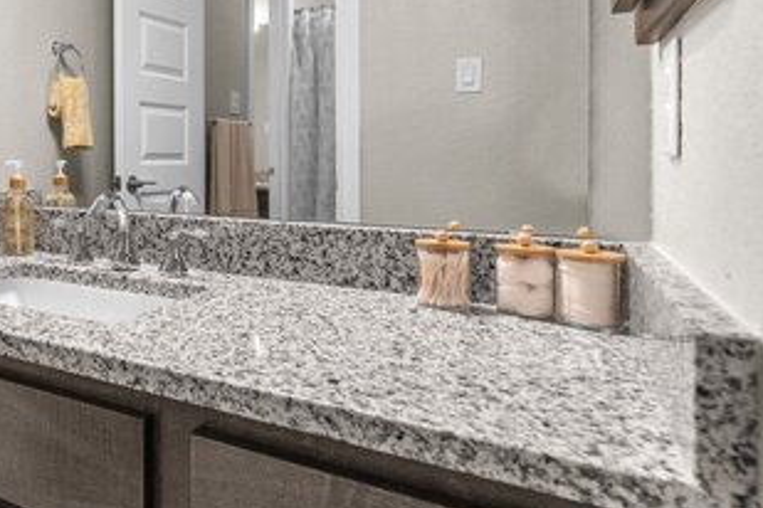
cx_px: 57
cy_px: 159
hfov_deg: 54.2
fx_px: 615
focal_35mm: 29
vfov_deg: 44.1
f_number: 6.3
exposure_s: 1/80
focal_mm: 14
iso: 1000
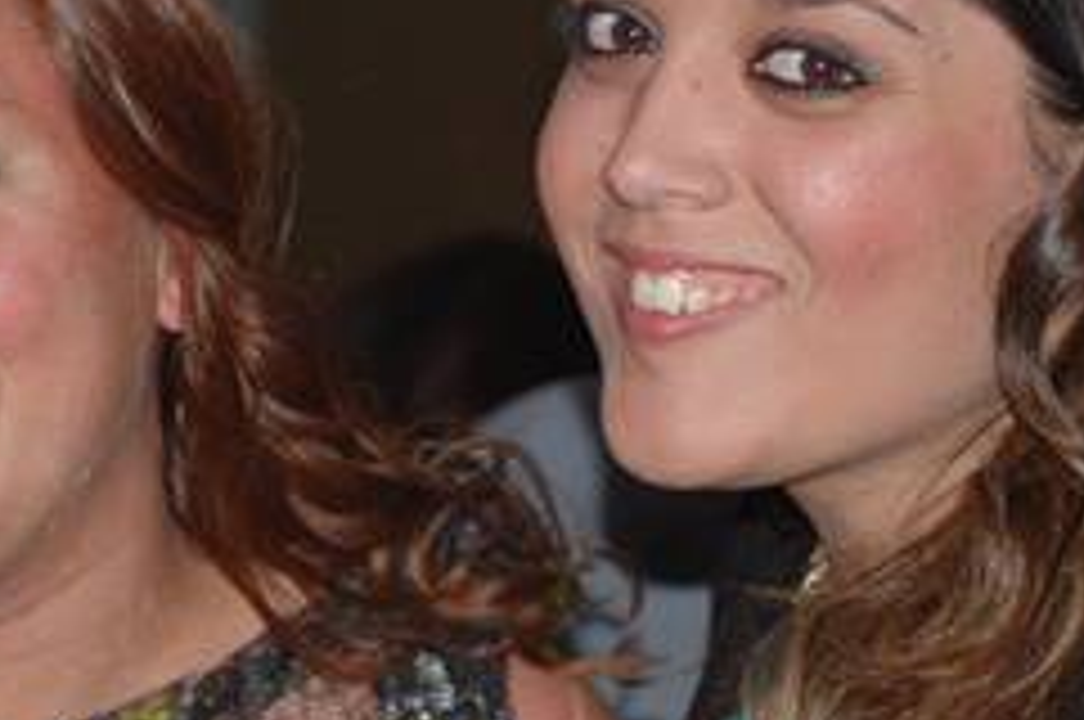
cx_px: 103
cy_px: 202
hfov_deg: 10.9
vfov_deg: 7.3
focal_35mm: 188
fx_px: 5657
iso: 400
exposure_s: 1/60
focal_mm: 55
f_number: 4
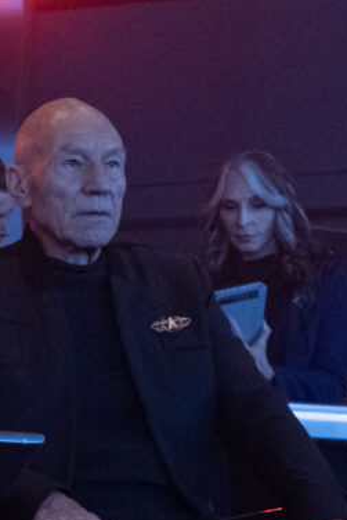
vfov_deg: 12.9
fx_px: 2282
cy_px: 452
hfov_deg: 8.4
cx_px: -283
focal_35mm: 158
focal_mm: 30.2
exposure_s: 1/100
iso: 6400
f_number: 4.5
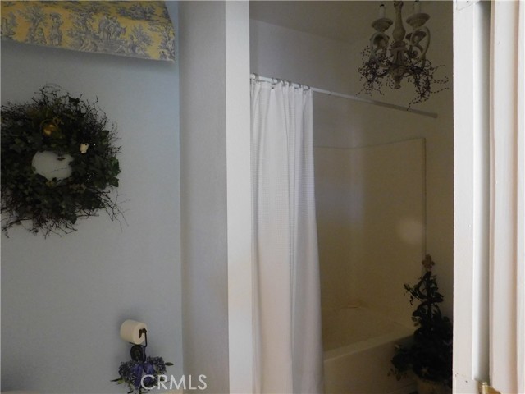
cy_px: 197
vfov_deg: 58.9
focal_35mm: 23
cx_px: 262
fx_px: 349
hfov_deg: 73.9
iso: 560
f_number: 3
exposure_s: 1/8
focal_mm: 4
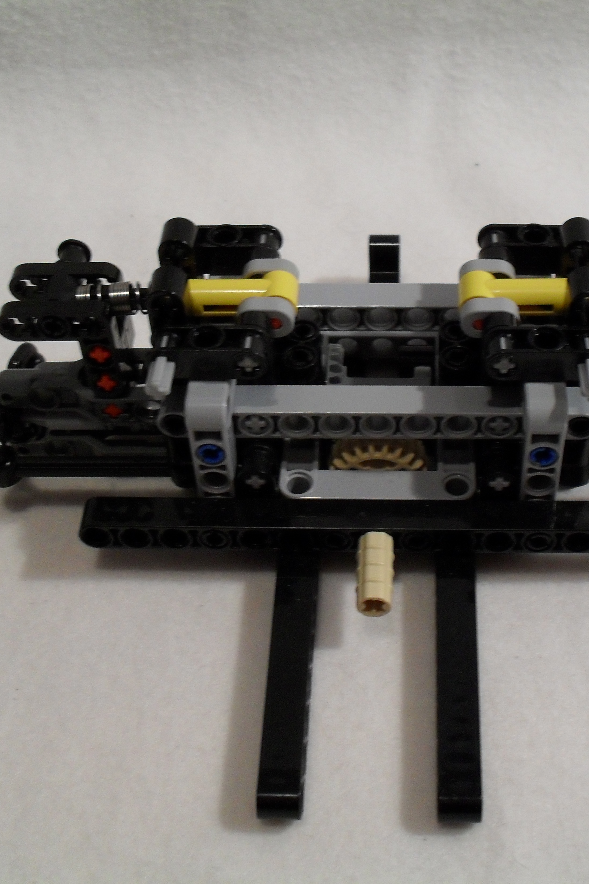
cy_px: 441
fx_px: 1202
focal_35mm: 49
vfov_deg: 40.3
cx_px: 393
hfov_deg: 27.4
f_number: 3.2
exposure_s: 1/30
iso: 200
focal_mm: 6.3
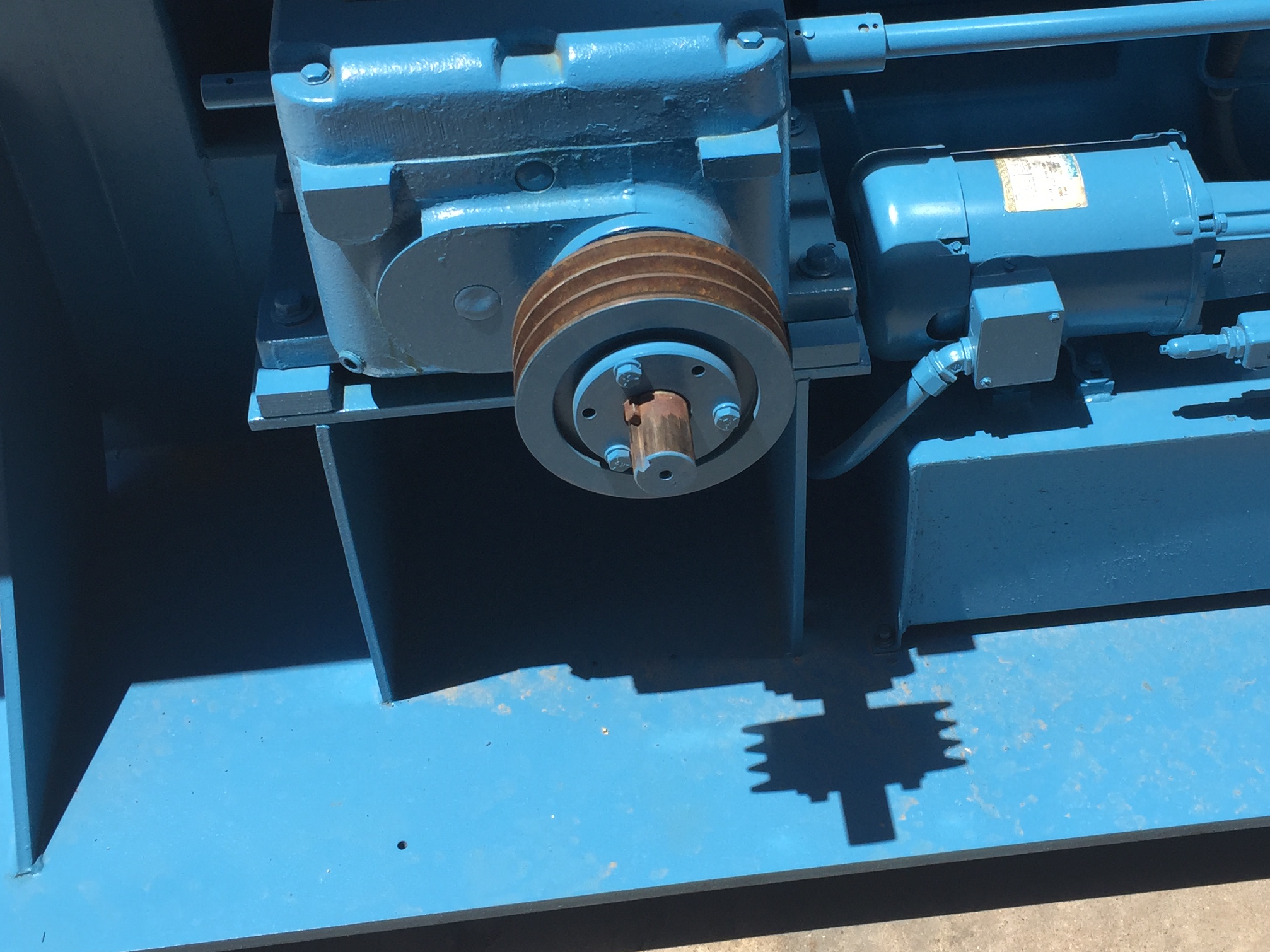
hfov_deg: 40.2
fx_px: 1724
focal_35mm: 47
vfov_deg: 30.7
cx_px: 772
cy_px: 348
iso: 32
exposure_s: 1/1582
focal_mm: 4.15
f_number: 2.2
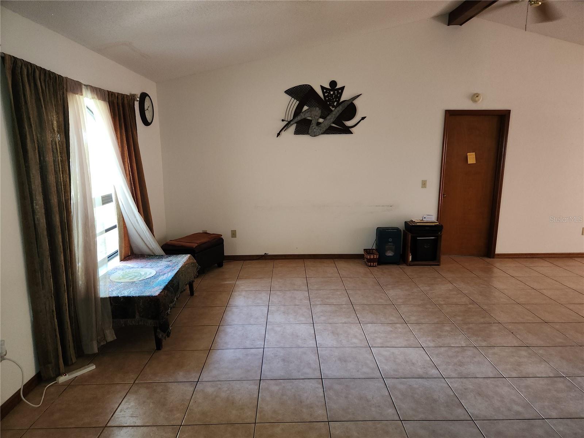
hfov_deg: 73.9
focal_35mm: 23
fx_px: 388
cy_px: 219
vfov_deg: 58.9
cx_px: 292
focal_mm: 5.4
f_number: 1.8
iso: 100
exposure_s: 1/30
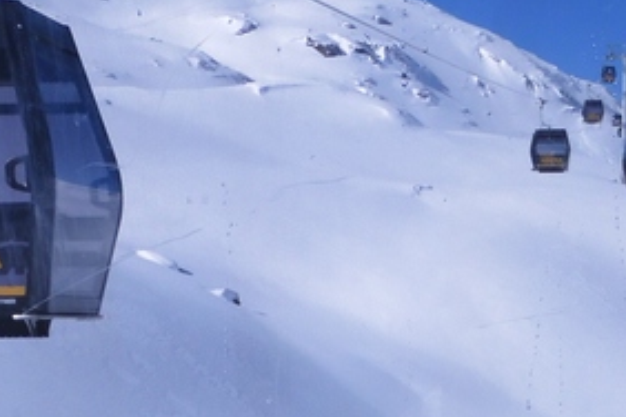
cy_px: 606
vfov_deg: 15.2
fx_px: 1461
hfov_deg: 23.4
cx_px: 586
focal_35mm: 84
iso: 100
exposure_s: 1/2000
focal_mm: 4.3
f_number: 3.4
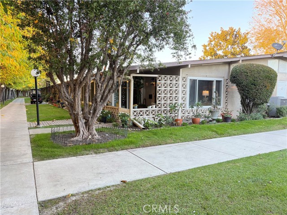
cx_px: 144
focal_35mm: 26
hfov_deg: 67.3
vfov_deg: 53.1
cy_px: 108
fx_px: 216
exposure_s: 1/77
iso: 125
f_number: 1.6
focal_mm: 5.96
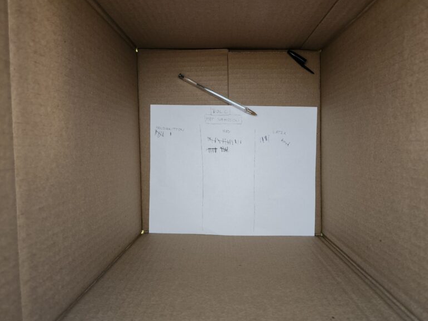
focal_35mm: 24
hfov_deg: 71.6
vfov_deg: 56.8
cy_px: 161
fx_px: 297
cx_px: 223
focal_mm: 5.54
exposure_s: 1/60
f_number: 1.8
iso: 800
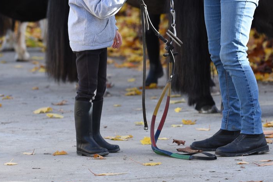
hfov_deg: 5.8
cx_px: 153
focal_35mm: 354
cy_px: 4
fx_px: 2685
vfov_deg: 3.9
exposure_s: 1/250
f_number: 3.2
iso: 100
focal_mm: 125
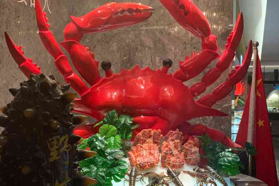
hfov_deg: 36.2
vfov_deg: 24.6
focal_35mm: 55
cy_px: 104
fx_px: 426
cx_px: 140
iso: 400
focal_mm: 6
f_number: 2.4
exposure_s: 1/50
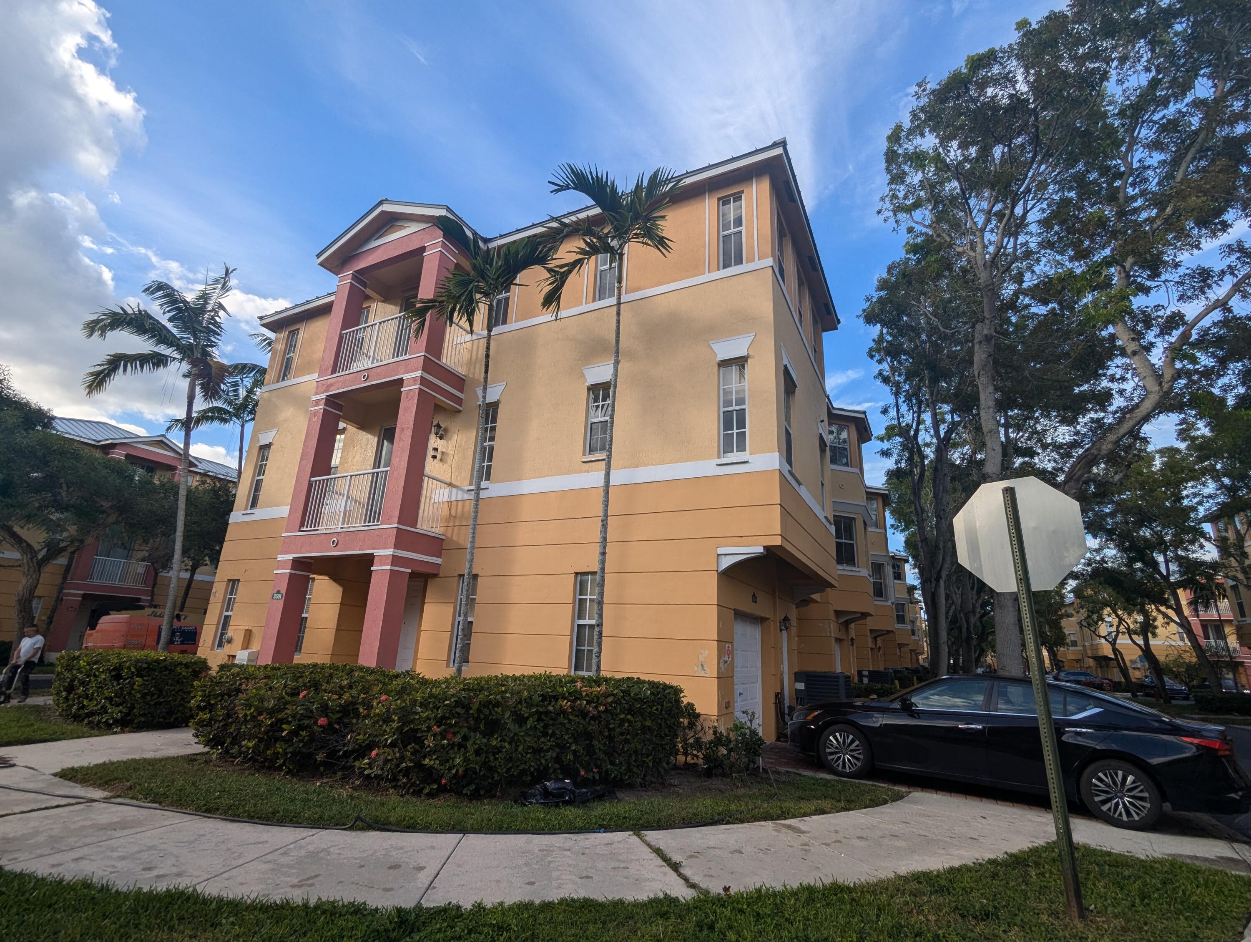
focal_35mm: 16
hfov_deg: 94.4
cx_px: 626
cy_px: 471
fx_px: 579
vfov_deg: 78.2
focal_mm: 2.35
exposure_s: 1/850
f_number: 2.2
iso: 49
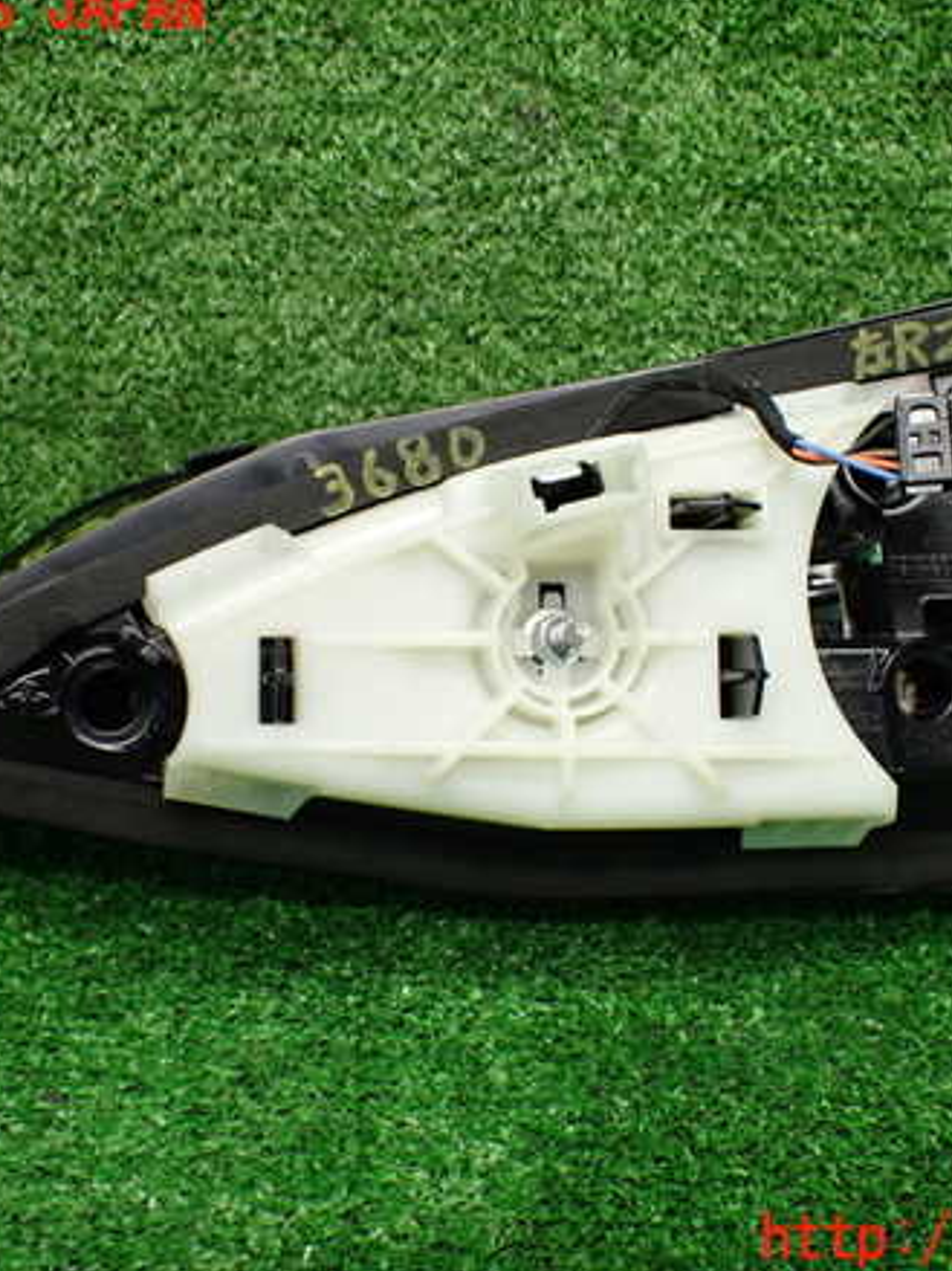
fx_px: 1504
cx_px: 547
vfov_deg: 45.8
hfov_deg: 35.1
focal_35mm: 41
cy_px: 625
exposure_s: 1/125
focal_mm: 5.4
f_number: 2.3
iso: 500
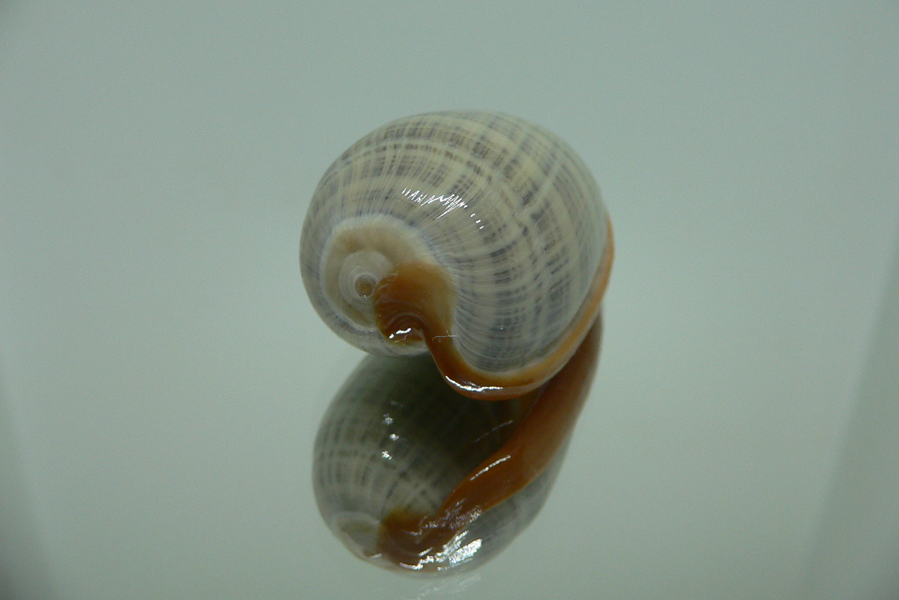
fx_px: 924
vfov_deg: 35.9
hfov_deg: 51.9
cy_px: 264
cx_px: 456
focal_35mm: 37
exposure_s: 1/60
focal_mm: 4.6
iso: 100
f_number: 2.8
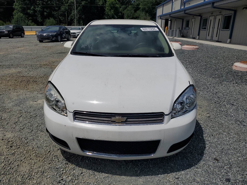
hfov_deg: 67.3
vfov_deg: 53.1
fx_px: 186
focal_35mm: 26
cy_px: 92
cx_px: 124
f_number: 1.5
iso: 52
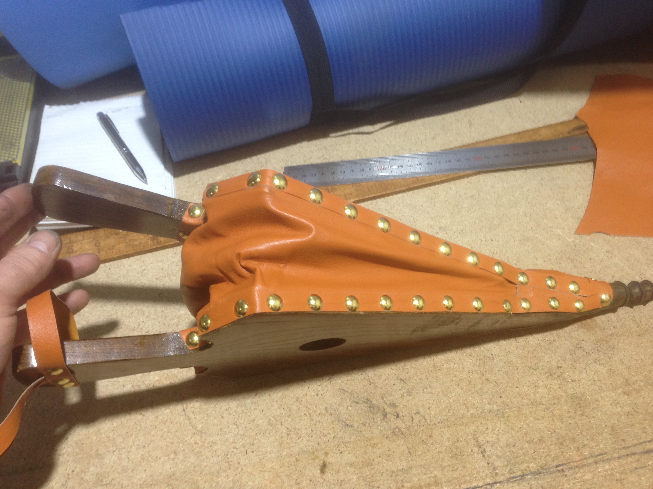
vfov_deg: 42.9
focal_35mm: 33
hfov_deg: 55.4
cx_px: 326
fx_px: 623
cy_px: 244
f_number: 2.4
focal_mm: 4.12
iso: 80
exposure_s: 1/20
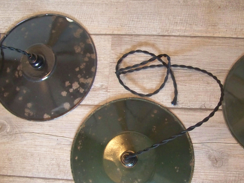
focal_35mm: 51
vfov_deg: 28.5
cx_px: 162
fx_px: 359
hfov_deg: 37.1
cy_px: 100
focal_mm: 5.85
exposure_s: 1/15
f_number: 2.8
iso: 400
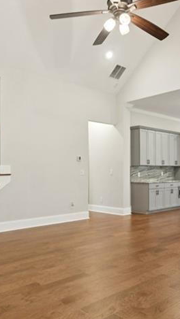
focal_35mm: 32
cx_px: 91
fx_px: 271
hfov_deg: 36.7
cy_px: 174
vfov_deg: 60.9
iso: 400
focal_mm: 14
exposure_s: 1/10
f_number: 8
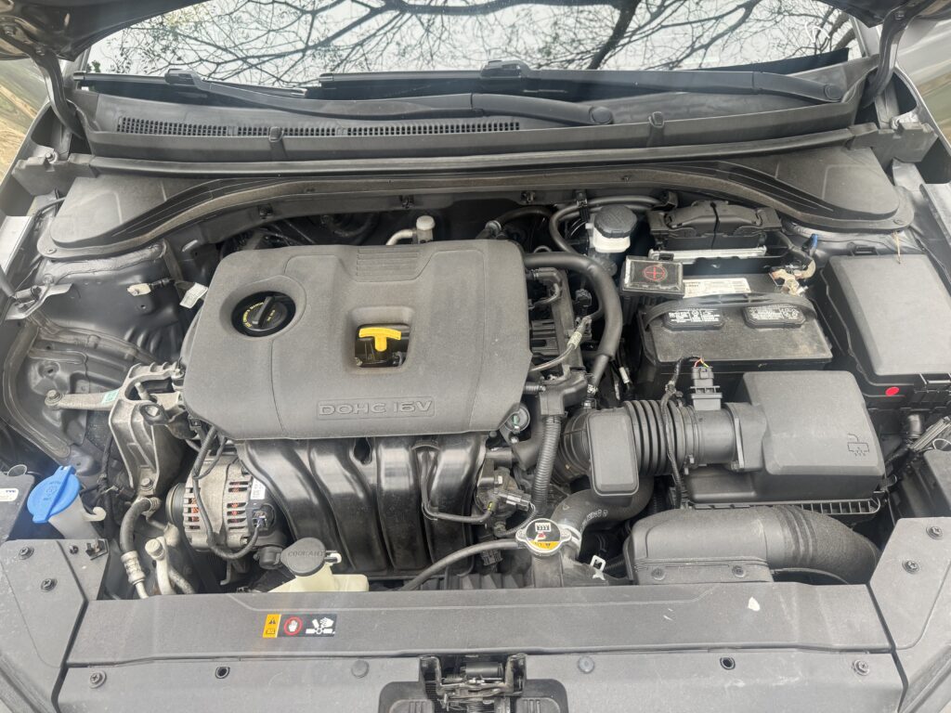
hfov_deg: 71.6
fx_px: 659
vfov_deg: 56.8
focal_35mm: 24
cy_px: 356
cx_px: 476
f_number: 1.78
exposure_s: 1/121
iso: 125
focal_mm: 6.76
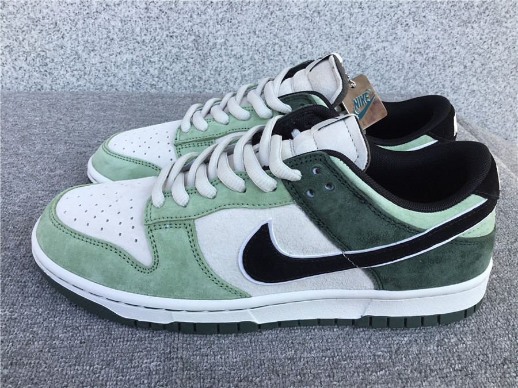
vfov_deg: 45.4
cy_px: 194
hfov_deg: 58.4
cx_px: 259
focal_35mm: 31
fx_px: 464
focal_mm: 3.3
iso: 25
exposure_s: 1/367
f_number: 2.4
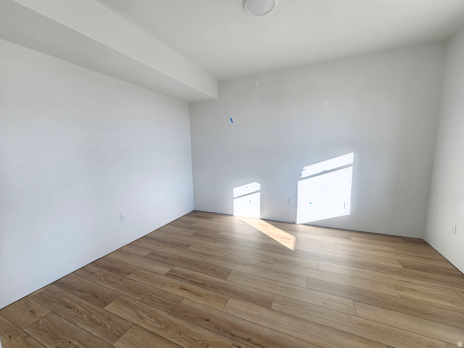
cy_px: 174
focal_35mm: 13
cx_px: 232
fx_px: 174
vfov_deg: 89.9
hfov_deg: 106.2
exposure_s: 1/120
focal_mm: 2.2
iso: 50
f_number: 2.2
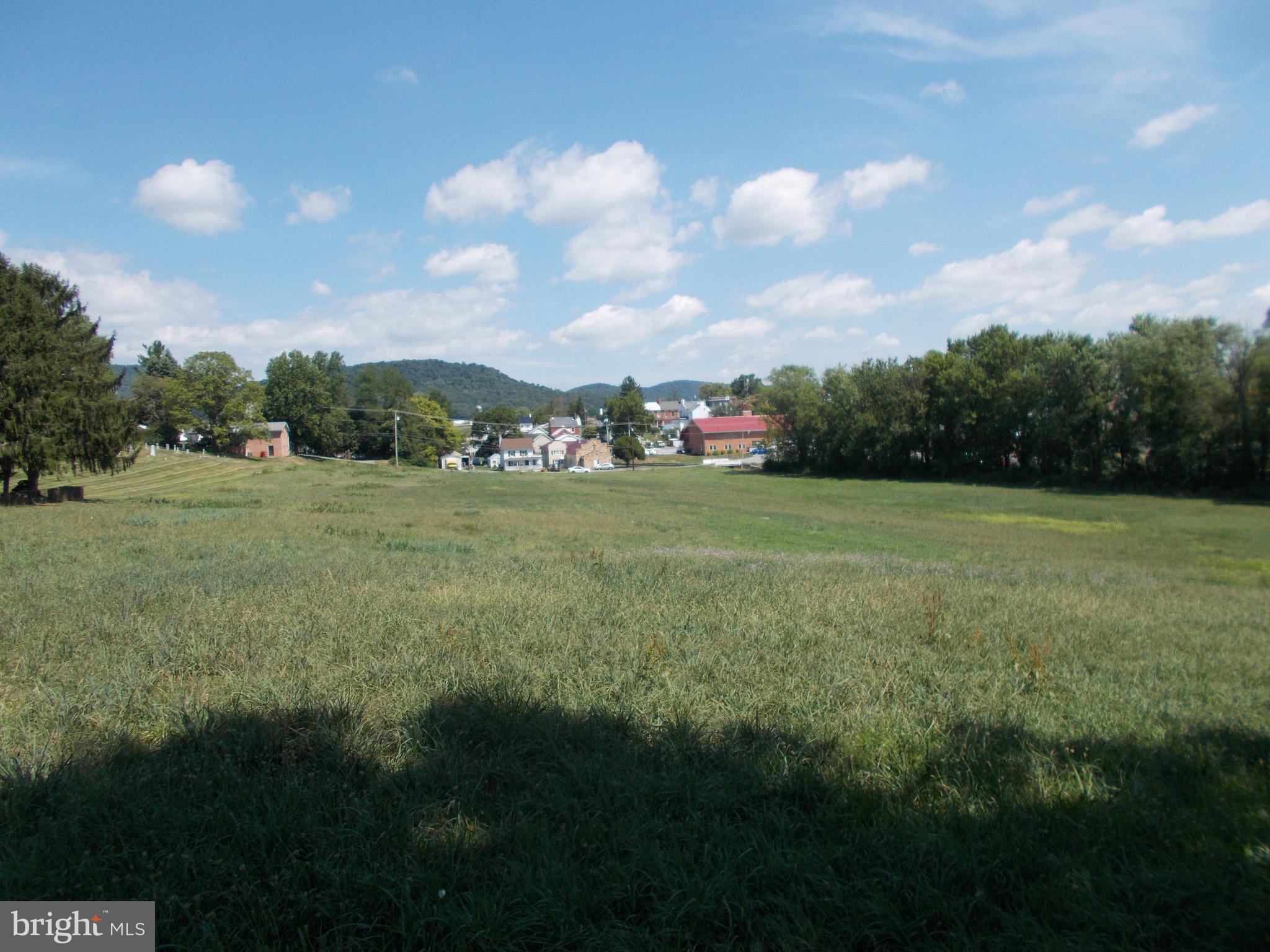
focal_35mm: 26
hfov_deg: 67.3
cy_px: 476
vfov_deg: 53.1
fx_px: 954
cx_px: 635
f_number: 8
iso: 80
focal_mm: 4.6
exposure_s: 1/125
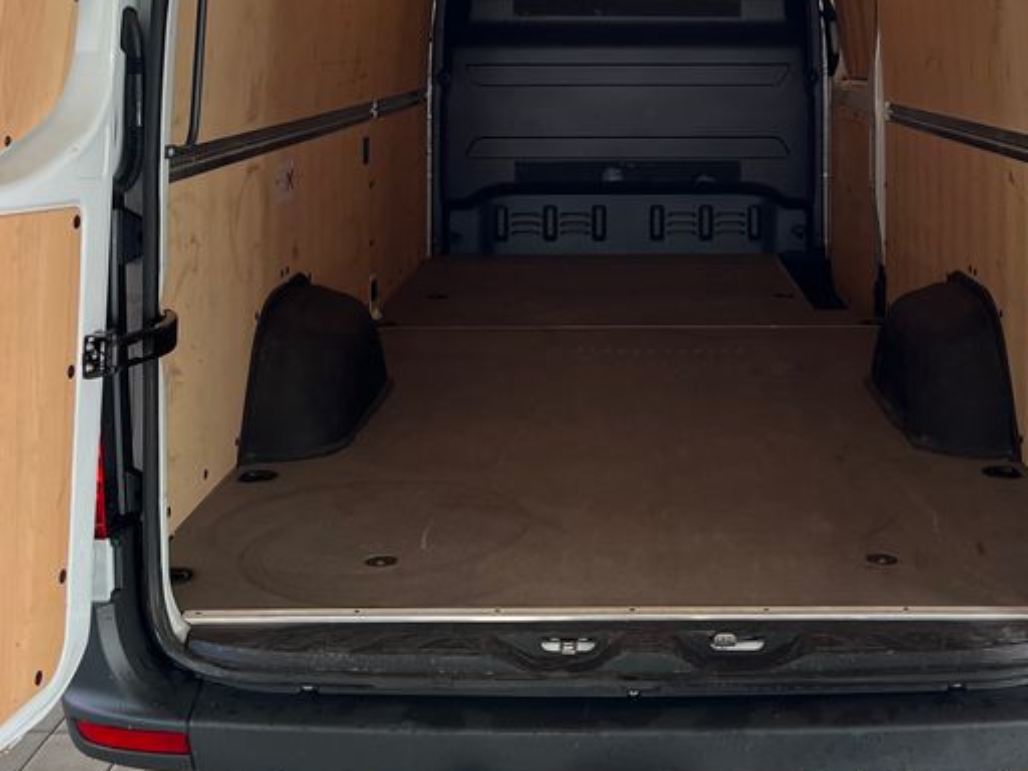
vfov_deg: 27.1
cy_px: 92
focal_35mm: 52
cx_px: 642
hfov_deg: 36.6
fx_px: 1544
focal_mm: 5.1
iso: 80
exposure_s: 1/121
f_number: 1.6
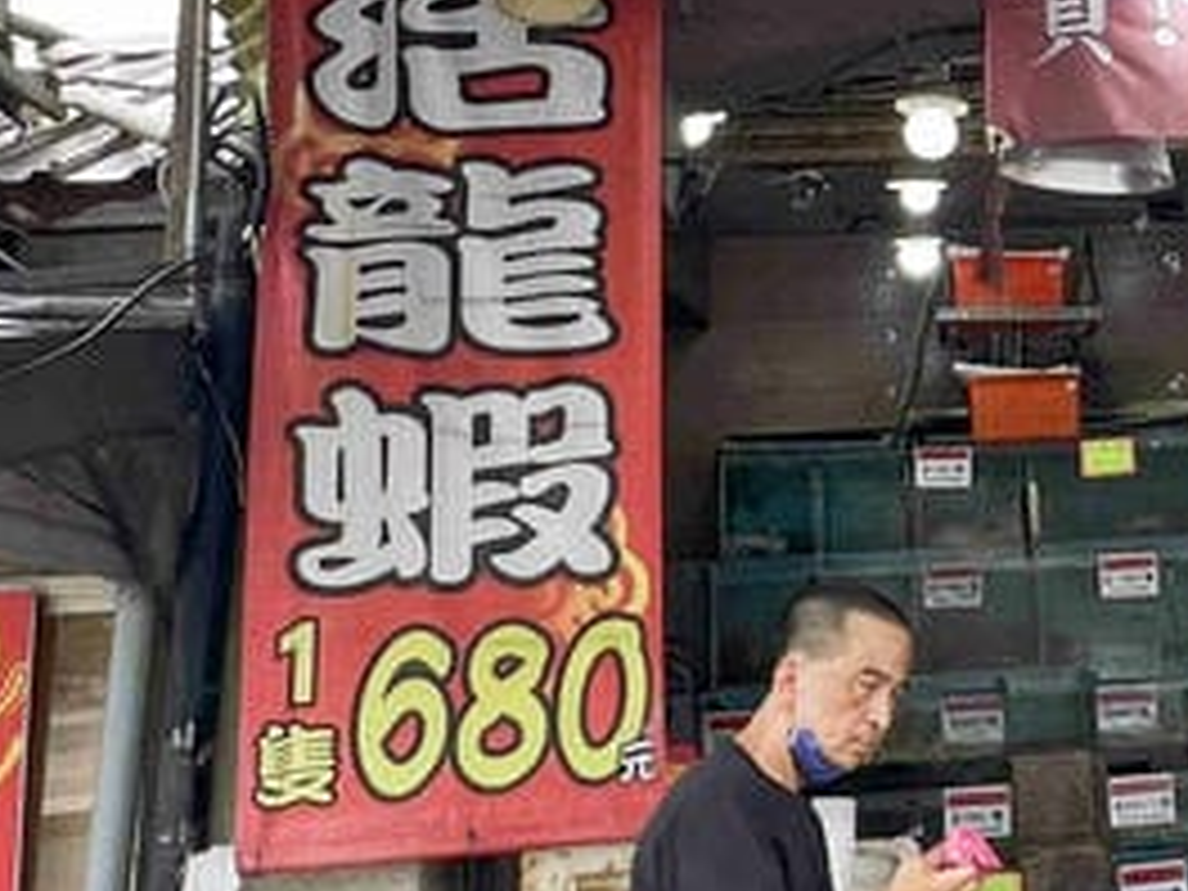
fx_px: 2025
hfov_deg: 30.2
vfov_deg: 24.0
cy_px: 54
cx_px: 1220
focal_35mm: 59
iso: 32
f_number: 1.8
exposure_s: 1/357
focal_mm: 1.57
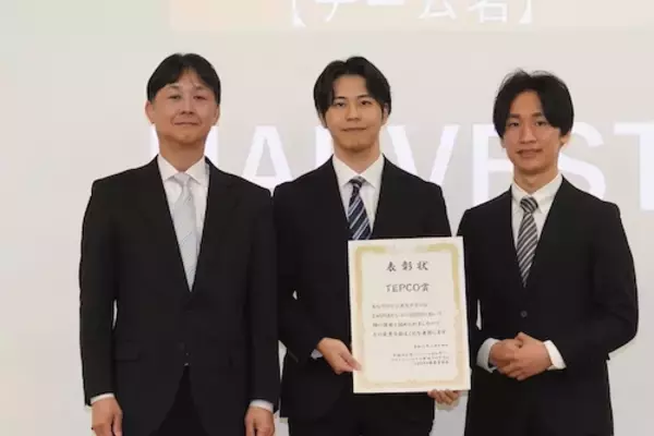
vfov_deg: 9.1
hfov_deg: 13.7
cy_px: 218
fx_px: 2725
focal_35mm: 150
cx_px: 327
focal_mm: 100
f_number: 6.3
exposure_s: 1/250
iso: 3200
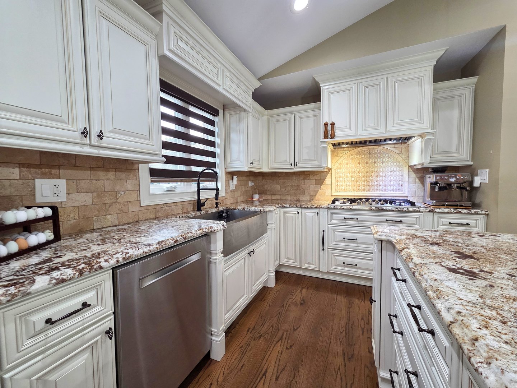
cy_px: 194
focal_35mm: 13
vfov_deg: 89.9
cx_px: 258
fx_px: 194
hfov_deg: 106.2
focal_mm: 2.2
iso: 250
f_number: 2.2
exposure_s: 1/60
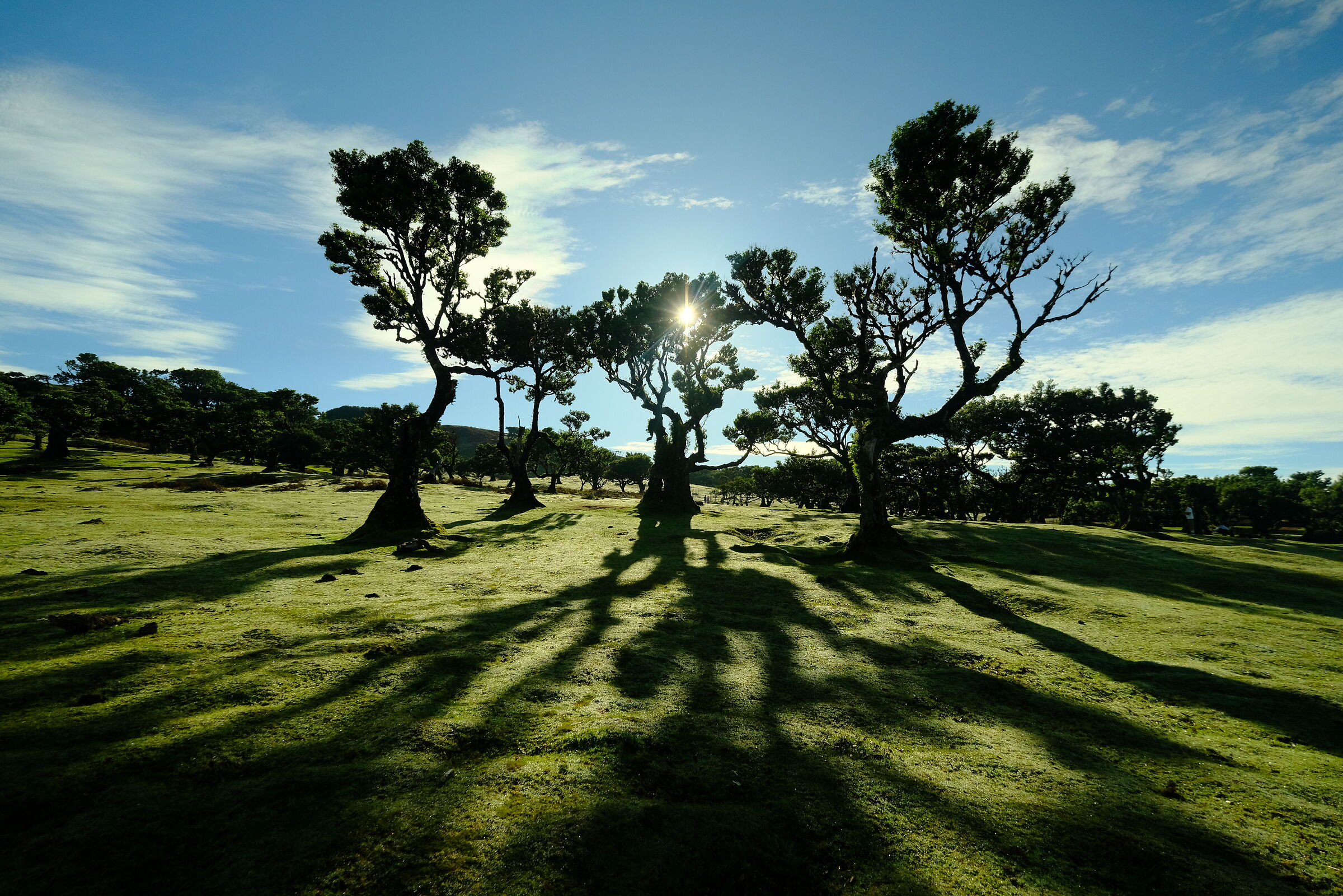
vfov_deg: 73.7
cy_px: 448
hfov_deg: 96.7
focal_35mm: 16
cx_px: 672
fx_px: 597
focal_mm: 10.5
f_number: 4
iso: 1000
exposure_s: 1/4000
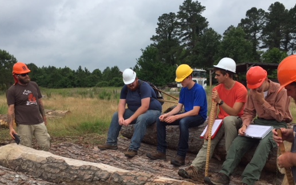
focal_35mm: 38
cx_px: 156
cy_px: 114
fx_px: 307
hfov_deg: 51.5
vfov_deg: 33.5
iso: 32
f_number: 2.2
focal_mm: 4.15
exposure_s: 1/1980
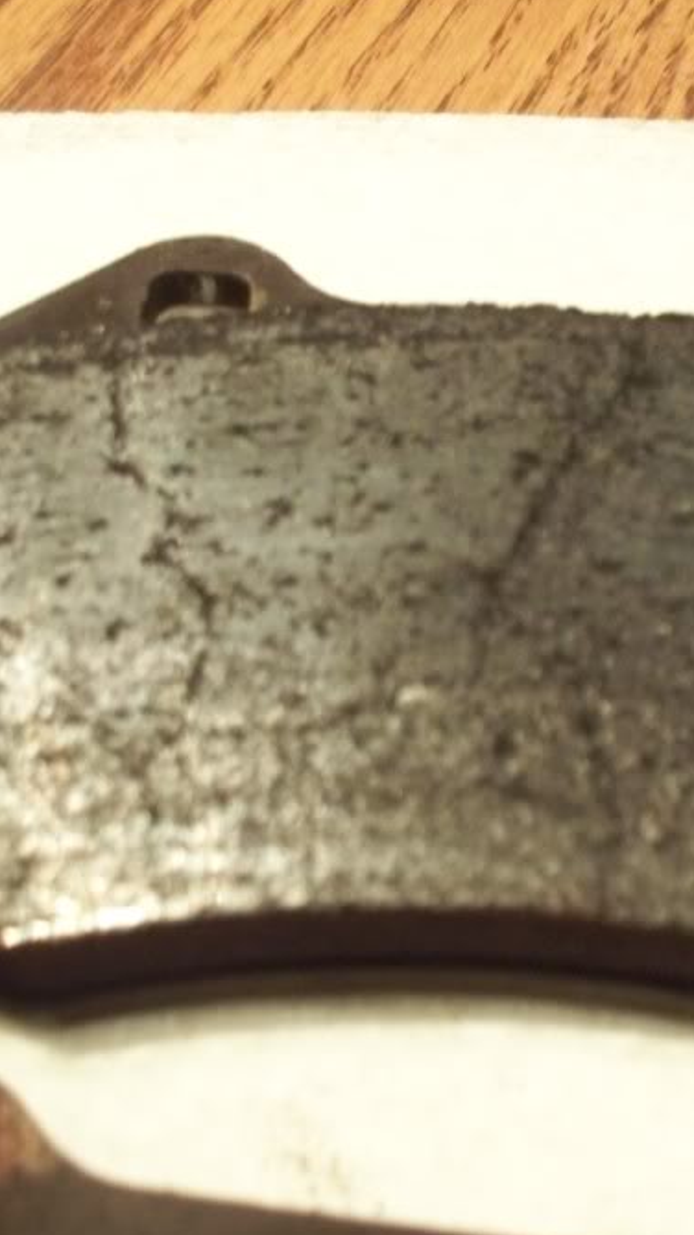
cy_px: 568
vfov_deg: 34.9
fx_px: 1964
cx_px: 438
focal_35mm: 60
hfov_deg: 20.0
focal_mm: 7.5
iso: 400
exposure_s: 1/8
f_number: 2.8
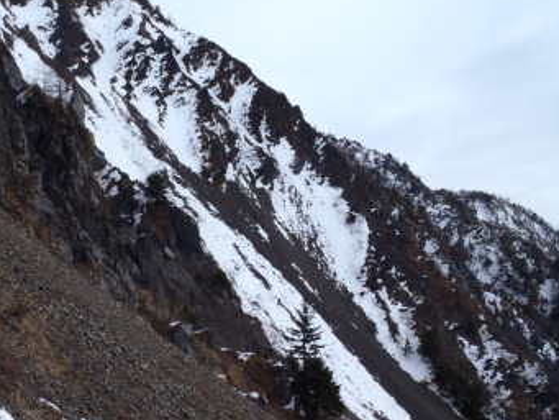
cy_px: 272
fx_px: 662
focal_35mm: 41
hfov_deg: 44.9
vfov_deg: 34.9
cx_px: 172
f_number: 11
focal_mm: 5
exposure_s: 1/80
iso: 80
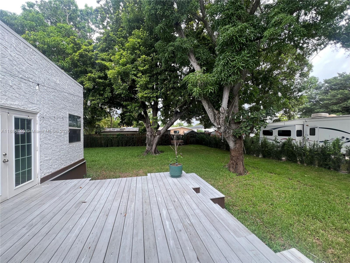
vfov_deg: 89.9
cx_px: 175
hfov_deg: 106.2
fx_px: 131
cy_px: 132
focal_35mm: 13
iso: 64
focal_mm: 1.57
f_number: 1.8
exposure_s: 1/99
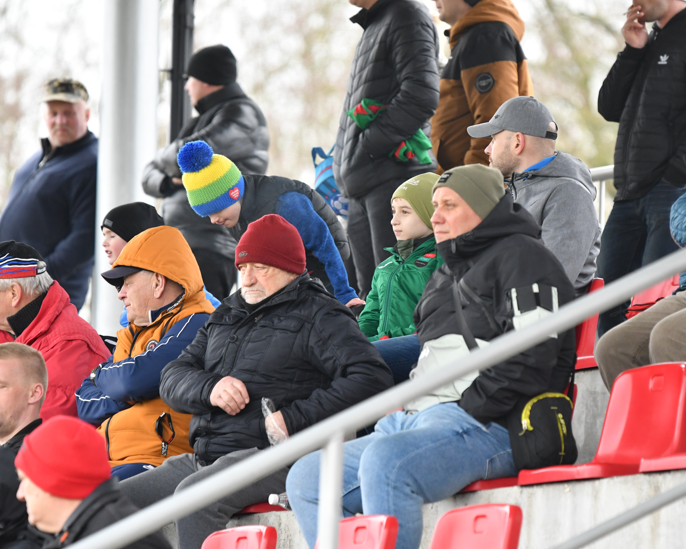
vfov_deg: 4.6
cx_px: 380
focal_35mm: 339
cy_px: 275
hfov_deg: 5.7
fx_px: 6883
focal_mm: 200
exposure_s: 1/800
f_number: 3.2
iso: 1600
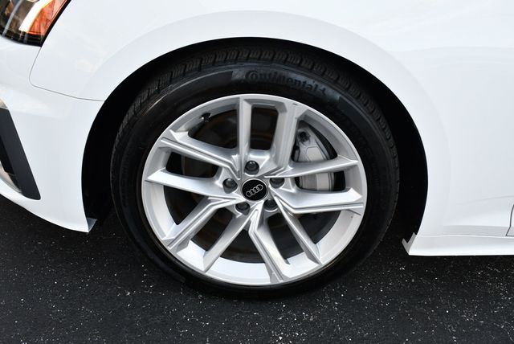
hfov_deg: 53.1
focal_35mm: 36
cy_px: 172
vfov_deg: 36.9
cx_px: 257
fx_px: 514
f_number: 5
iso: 400
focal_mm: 18
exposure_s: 1/250
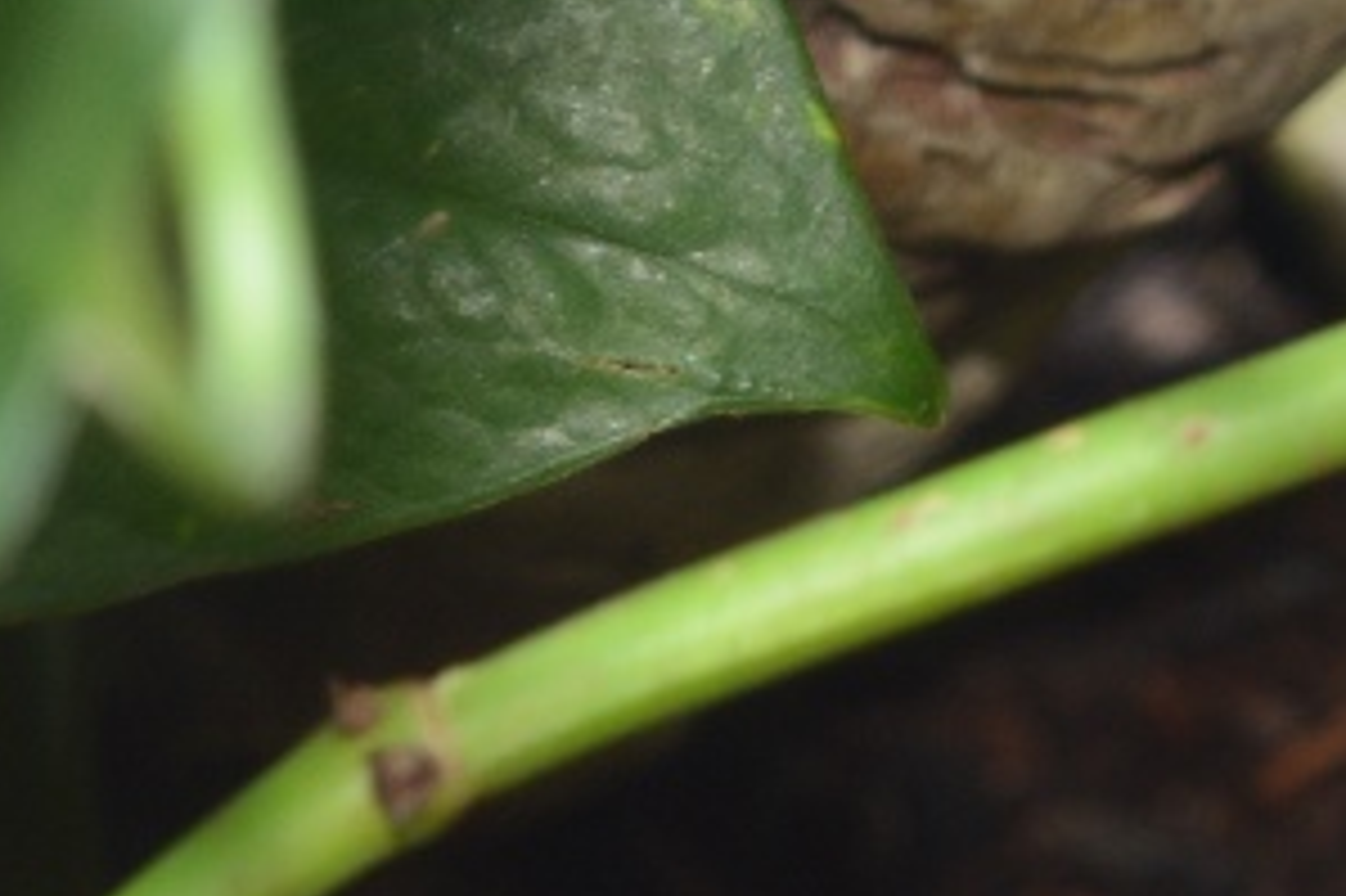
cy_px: 1821
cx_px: 1616
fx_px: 17002
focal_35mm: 455
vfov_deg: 3.0
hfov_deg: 4.5
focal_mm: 85
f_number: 6.3
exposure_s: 1/15
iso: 500
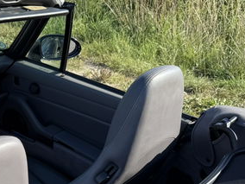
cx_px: -27
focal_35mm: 65
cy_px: 152
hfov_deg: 27.2
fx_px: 460
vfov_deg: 22.2
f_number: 1.78
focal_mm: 6.76
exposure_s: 1/1361
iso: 80
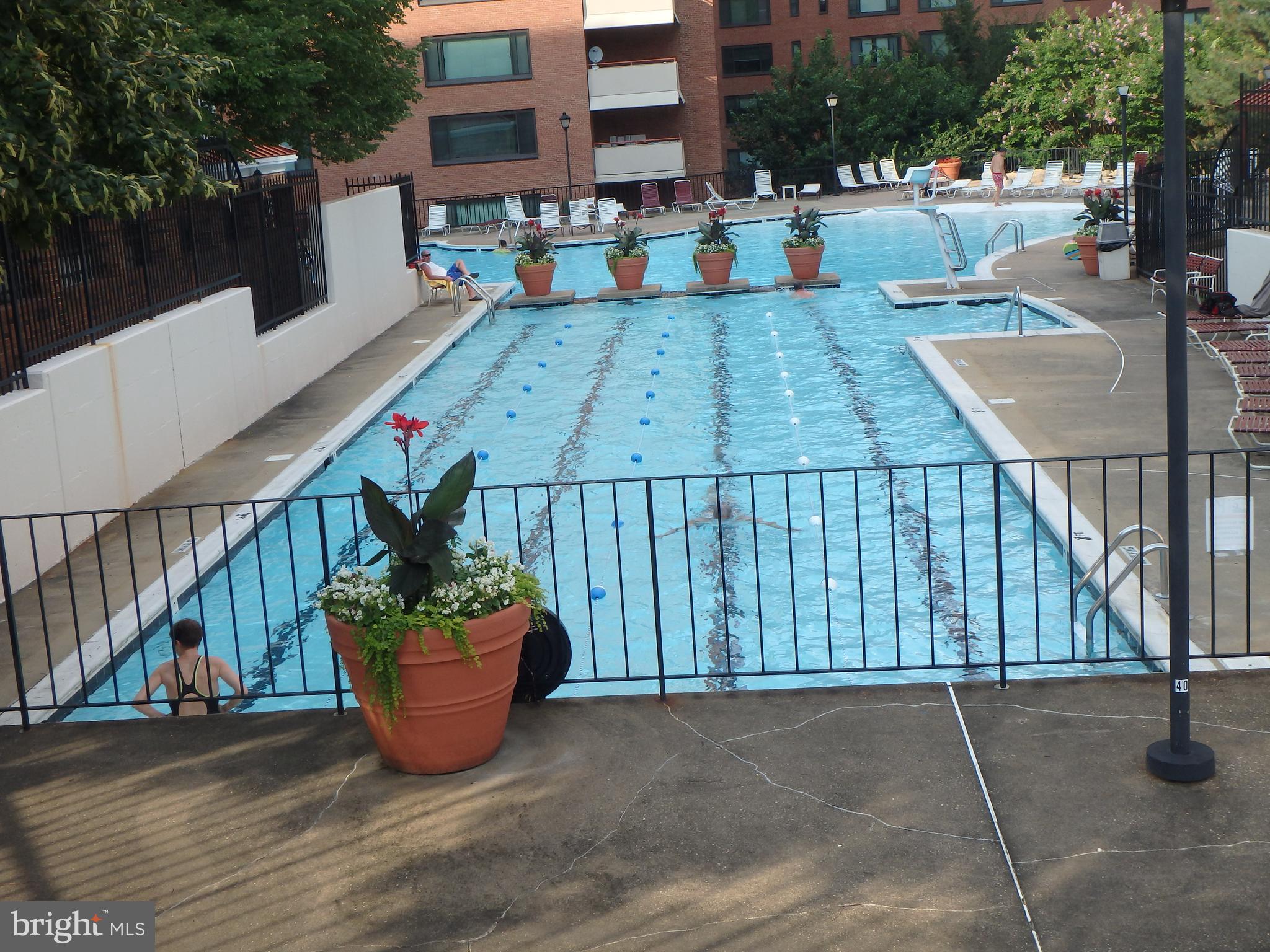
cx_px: 635
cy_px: 476
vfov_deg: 34.3
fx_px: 1541
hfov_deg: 44.8
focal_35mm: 42
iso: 125
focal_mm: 7.5
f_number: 5.2
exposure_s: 1/200
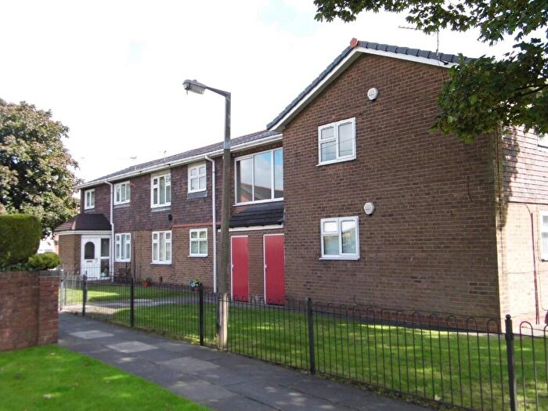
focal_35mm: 34
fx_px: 538
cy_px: 206
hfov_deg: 54.0
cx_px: 274
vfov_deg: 41.8
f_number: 3.3
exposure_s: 1/320
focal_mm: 6.1
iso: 100
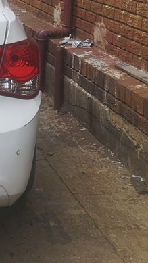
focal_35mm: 92
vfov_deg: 23.0
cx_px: -122
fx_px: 641
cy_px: 81
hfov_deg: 12.1
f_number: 1.8
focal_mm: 3.95
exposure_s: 1/823
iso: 50
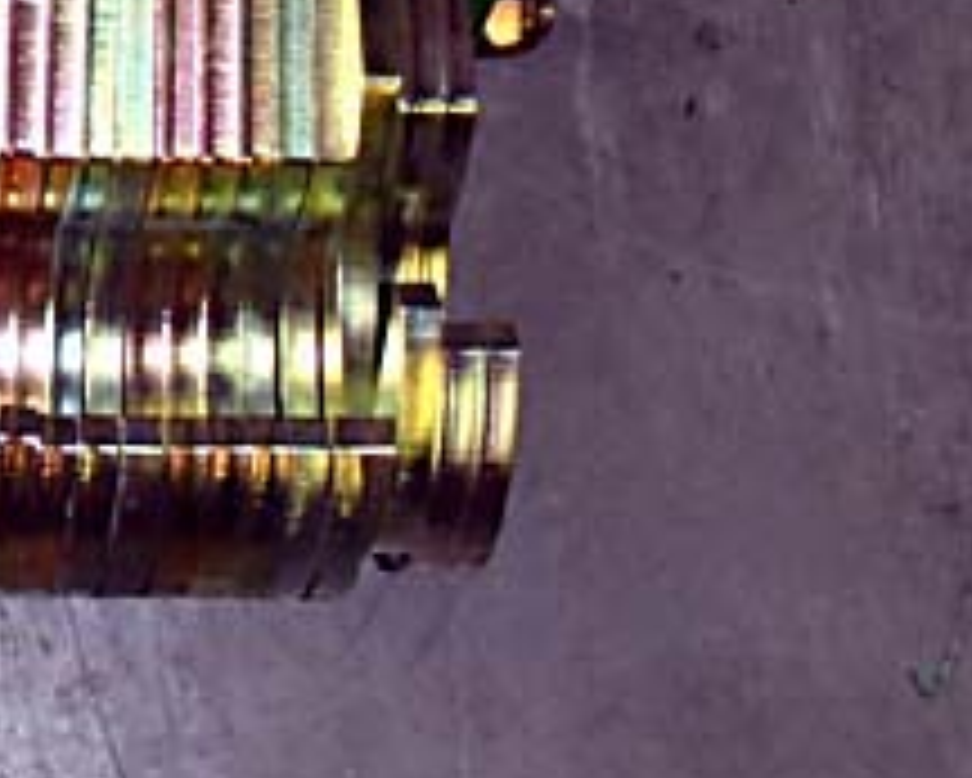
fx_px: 3828
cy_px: -58
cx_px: -234
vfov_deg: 11.5
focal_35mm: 133
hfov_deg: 14.0
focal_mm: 8.25
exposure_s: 1/50
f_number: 4.9
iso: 400
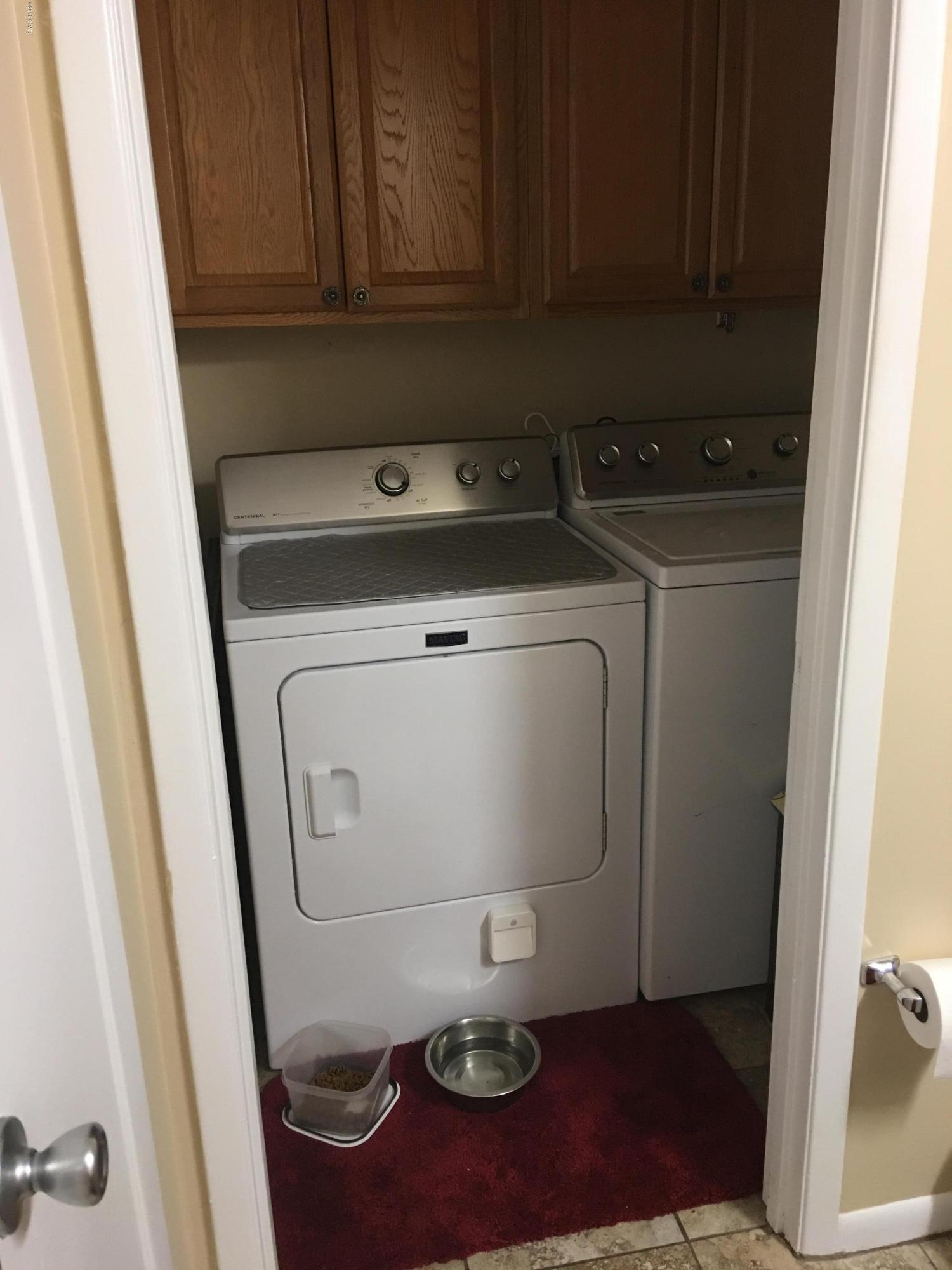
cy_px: 635
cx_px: 476
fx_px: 1063
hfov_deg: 48.2
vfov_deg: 61.7
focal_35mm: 29
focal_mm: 4.15
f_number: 2.2
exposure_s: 1/15
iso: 64
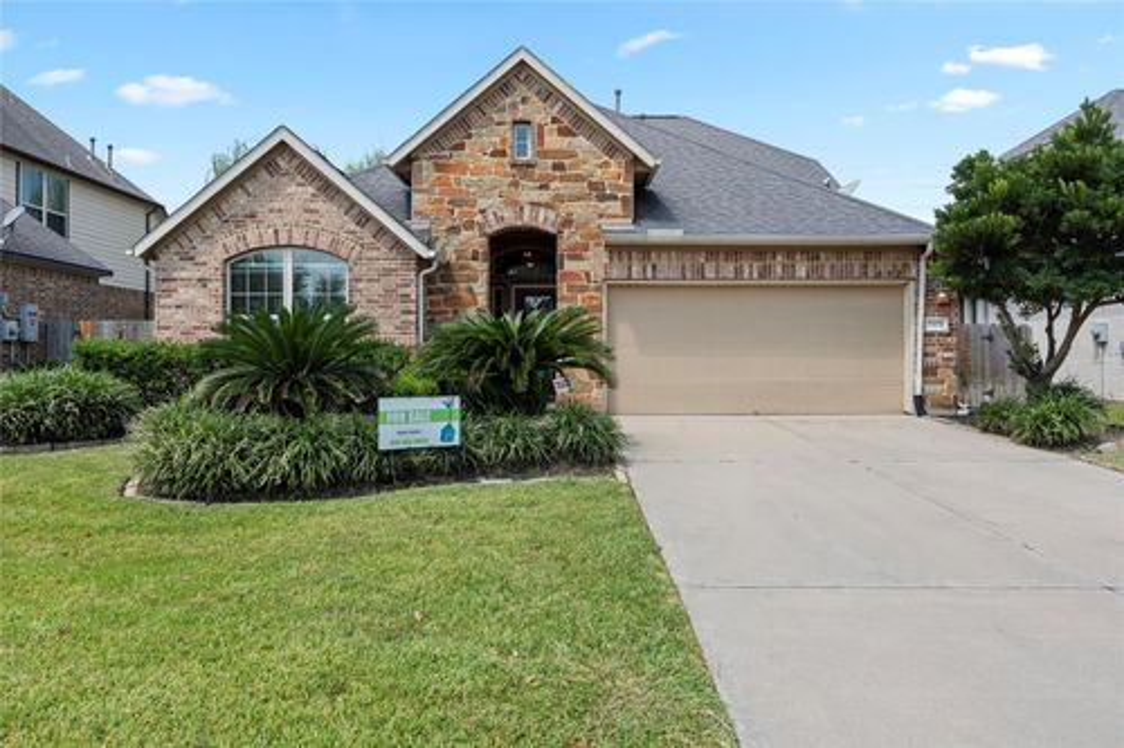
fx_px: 702
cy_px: 374
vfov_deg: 56.1
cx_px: 562
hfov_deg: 77.3
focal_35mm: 22
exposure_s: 1/125
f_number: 8
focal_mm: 22.5
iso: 100
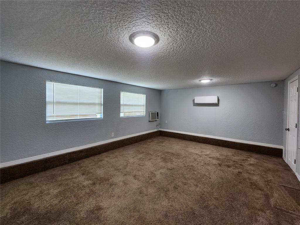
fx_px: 113
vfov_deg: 89.9
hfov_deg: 106.2
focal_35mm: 13
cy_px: 112
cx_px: 150
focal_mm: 2.2
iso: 250
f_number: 2.2
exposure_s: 1/60
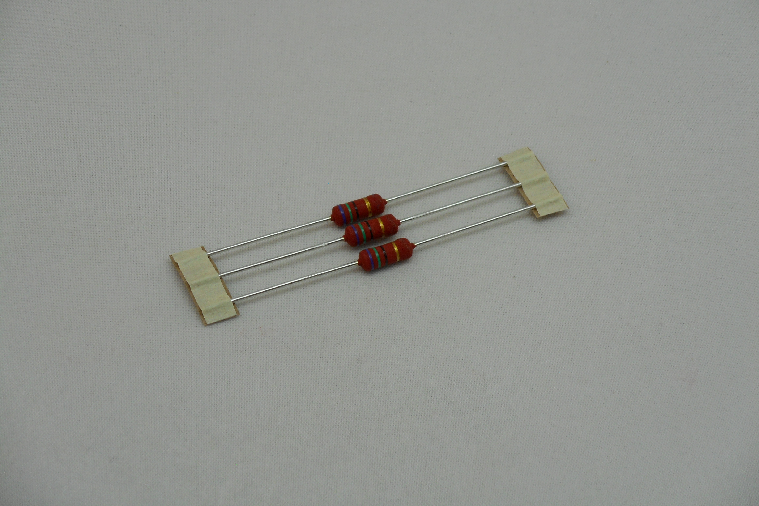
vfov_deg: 12.8
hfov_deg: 19.1
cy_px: 226
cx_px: 380
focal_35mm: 107
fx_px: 2256
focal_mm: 18.2
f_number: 5.8
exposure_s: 1/60
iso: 140
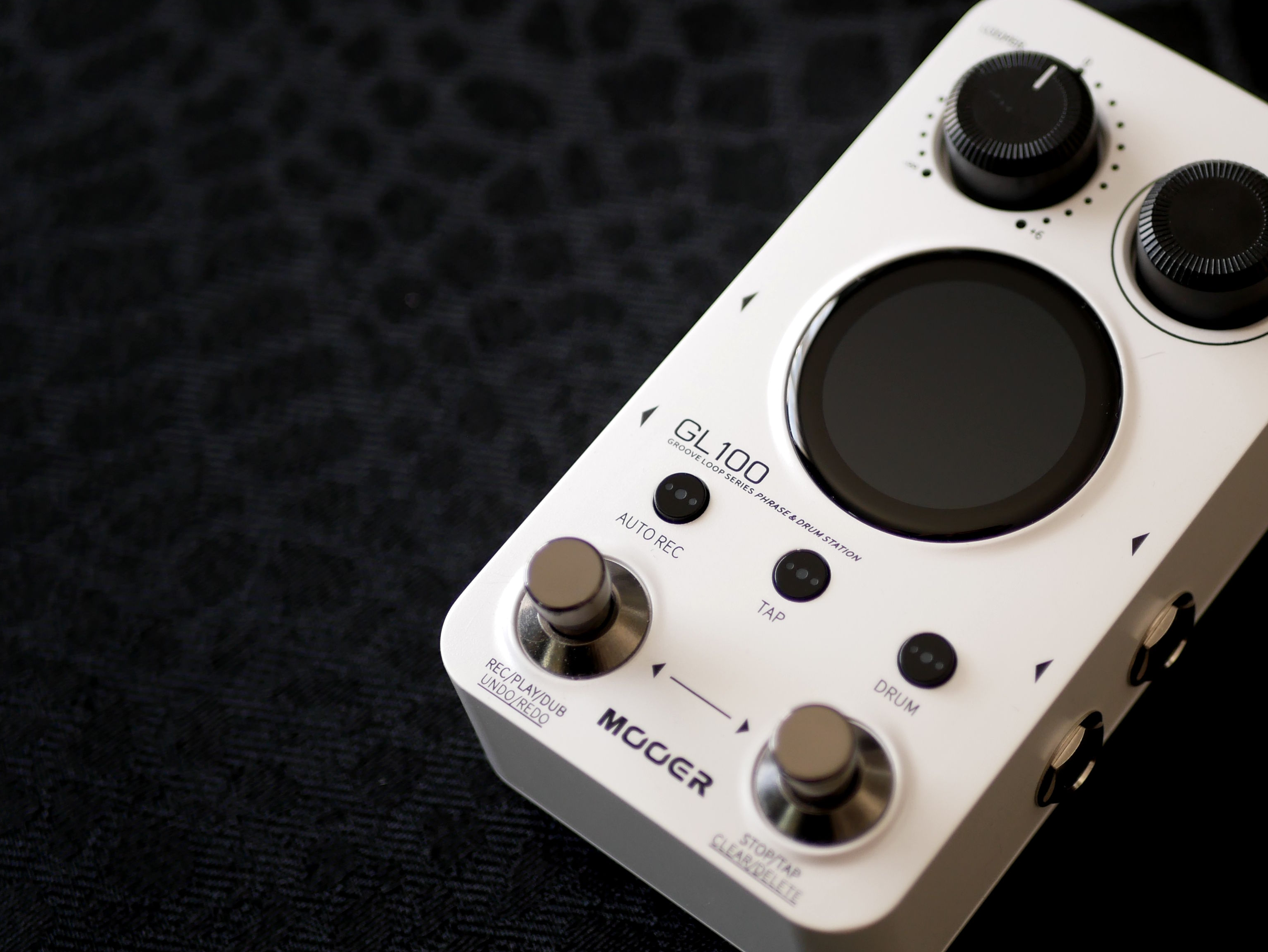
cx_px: 911
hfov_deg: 25.7
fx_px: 2749
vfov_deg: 19.7
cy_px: 477
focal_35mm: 75
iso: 200
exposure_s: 1/80
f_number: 1.7
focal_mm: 25
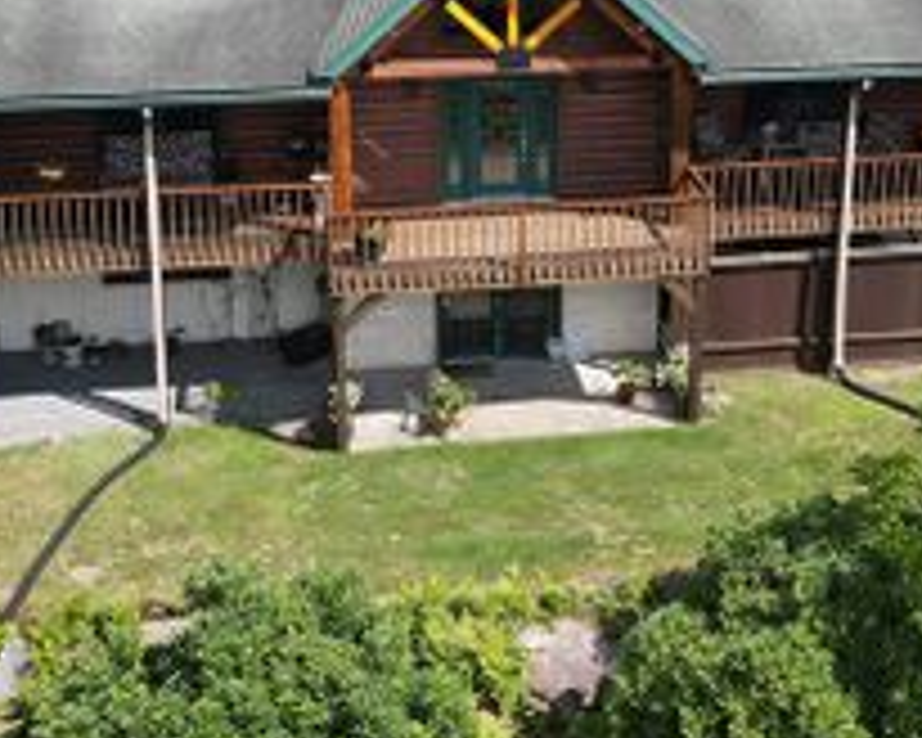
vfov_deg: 25.7
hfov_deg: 33.0
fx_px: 1555
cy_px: 47
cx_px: 517
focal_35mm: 57
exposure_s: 1/320
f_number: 2.8
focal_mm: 4.5
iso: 100
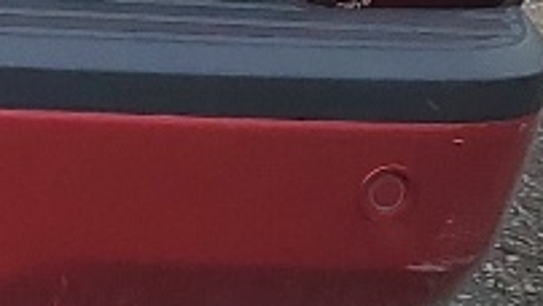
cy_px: -507
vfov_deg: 5.2
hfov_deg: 8.6
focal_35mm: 224
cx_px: -839
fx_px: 3228
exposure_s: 1/1111
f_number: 1.5
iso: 50
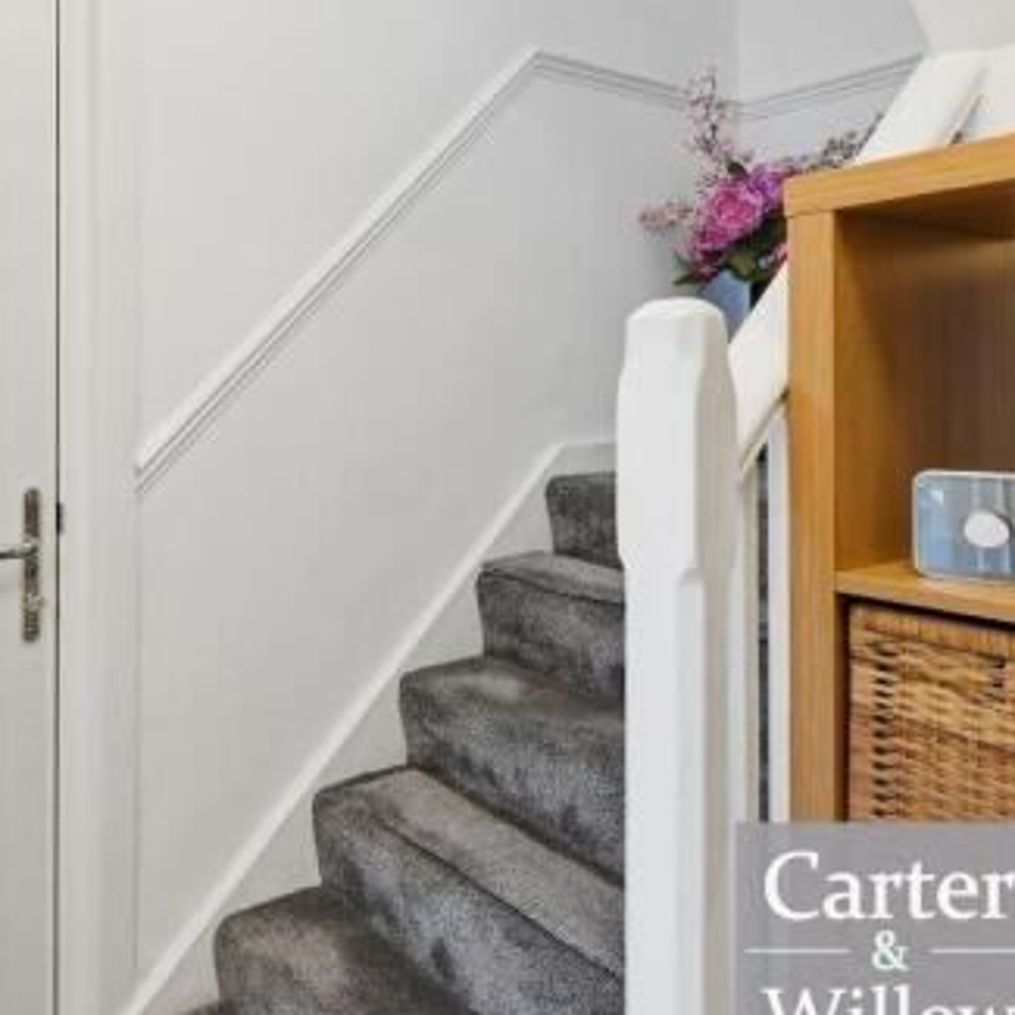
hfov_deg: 57.8
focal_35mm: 24
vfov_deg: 64.6
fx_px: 796
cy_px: 426
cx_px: 142
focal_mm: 14
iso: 1600
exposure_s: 1/25
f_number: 11
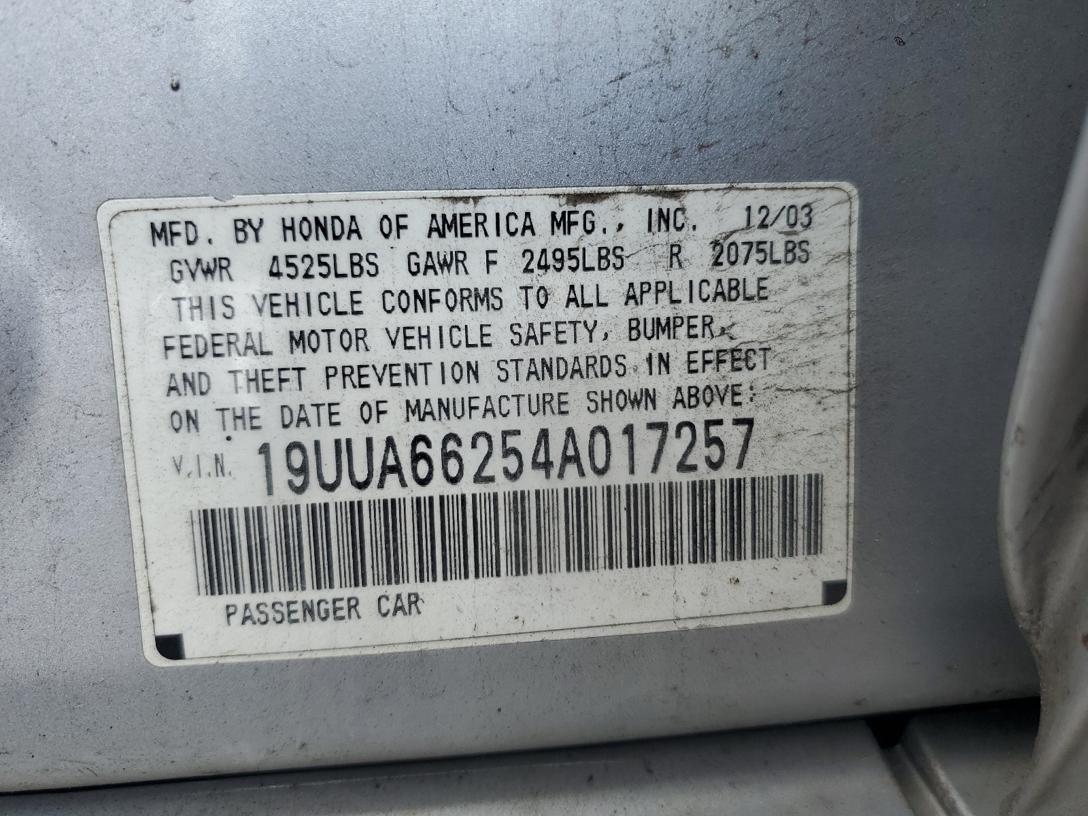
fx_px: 817
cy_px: 408
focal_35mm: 26
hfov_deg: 67.3
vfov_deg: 53.1
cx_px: 544
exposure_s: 1/769
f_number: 1.5
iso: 50
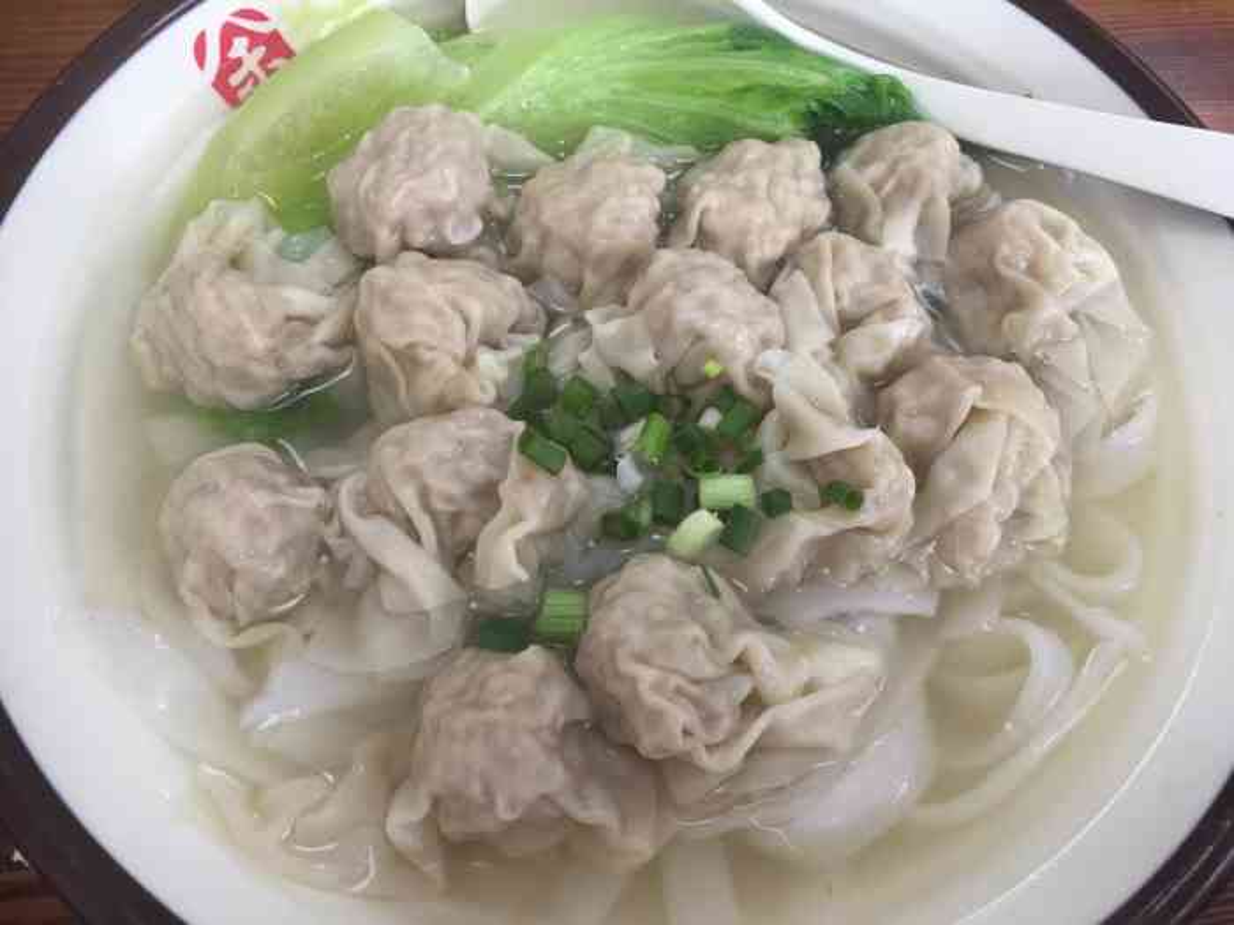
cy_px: 462
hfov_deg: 61.7
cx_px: 617
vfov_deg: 48.2
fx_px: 1034
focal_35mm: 29
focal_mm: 4.15
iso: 25
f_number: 2.2
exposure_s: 1/33
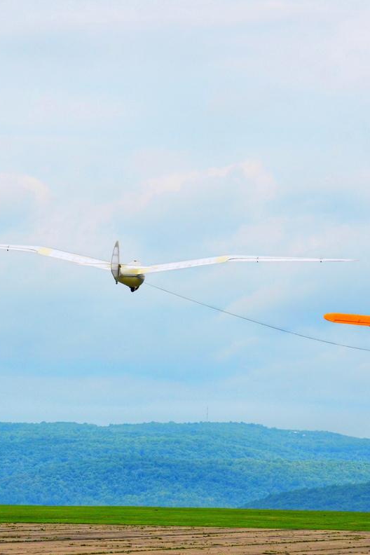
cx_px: 130
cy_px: 277
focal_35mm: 254
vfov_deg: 8.1
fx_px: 3916
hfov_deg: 5.4
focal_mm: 112
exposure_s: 1/2000
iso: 400
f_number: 7.1
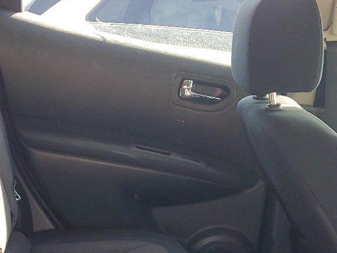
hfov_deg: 26.3
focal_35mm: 73
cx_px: 79
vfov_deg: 19.3
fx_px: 710
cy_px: 281
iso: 50
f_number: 1.5
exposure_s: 1/238
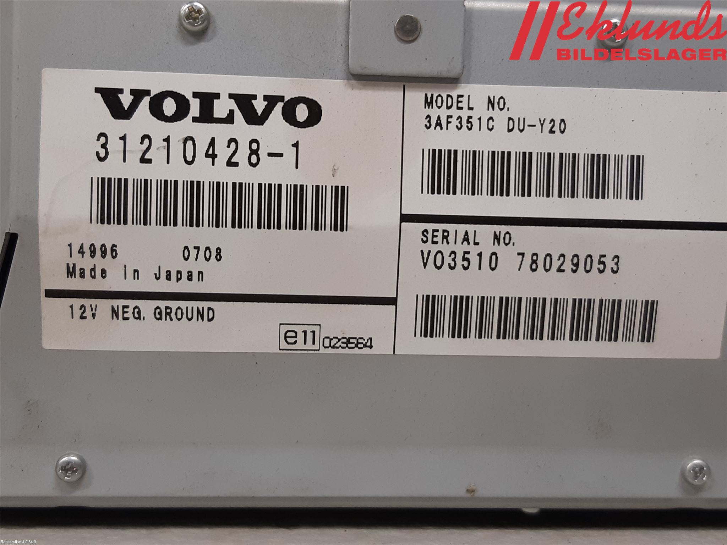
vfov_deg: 53.1
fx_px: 546
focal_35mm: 26
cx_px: 364
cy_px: 272
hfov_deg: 67.3
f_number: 1.7
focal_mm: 3.93
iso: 100
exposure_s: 1/50
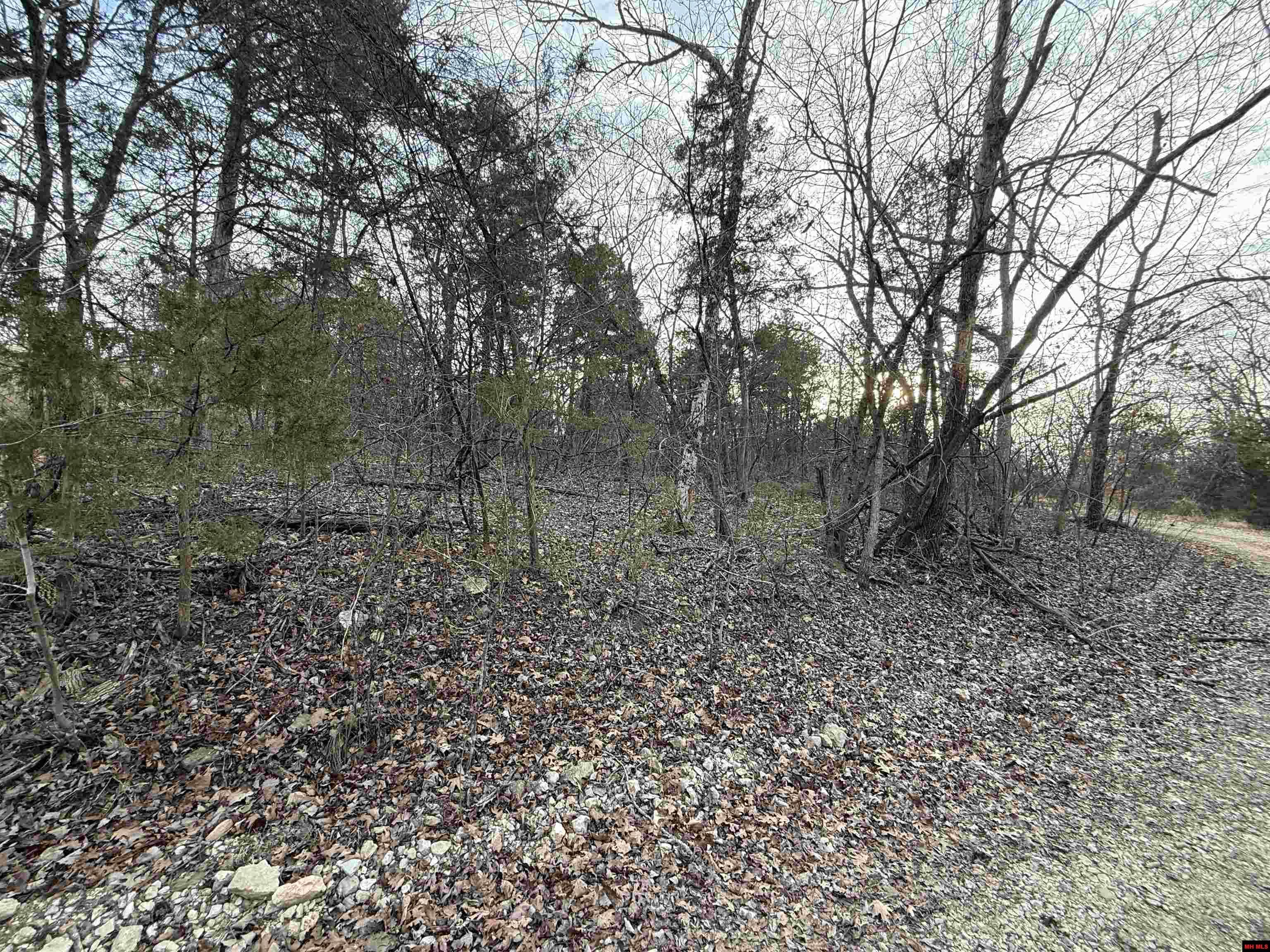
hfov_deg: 102.1
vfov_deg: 85.7
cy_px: 476
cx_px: 635
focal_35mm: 14
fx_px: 514
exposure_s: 1/99
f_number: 2.2
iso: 64
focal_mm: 2.22
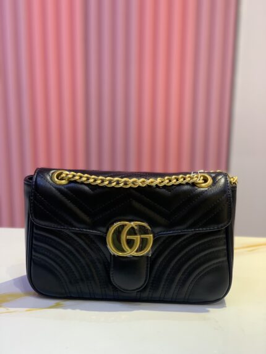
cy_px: 177
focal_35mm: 52
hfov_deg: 28.0
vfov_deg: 36.8
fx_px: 533
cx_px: 133
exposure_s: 1/50
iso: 64
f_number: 2.4
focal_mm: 6
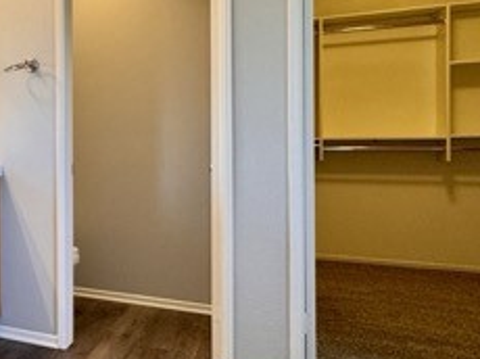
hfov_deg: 39.1
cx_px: -52
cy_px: 148
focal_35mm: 39
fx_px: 540
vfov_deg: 36.7
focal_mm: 2.22
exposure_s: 1/120
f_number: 2.2
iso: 160
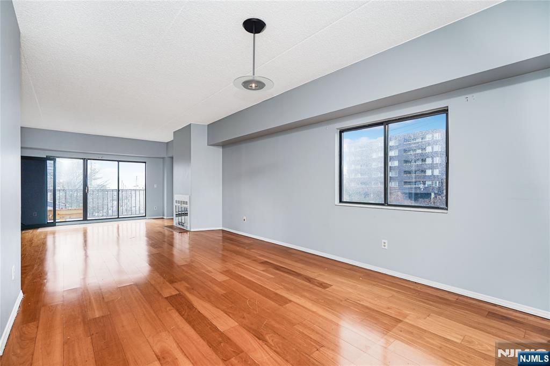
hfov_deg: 95.0
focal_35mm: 16
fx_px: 252
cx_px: 275
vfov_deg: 72.0
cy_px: 183
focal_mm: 16.5
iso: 50
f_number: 4
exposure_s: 1/30
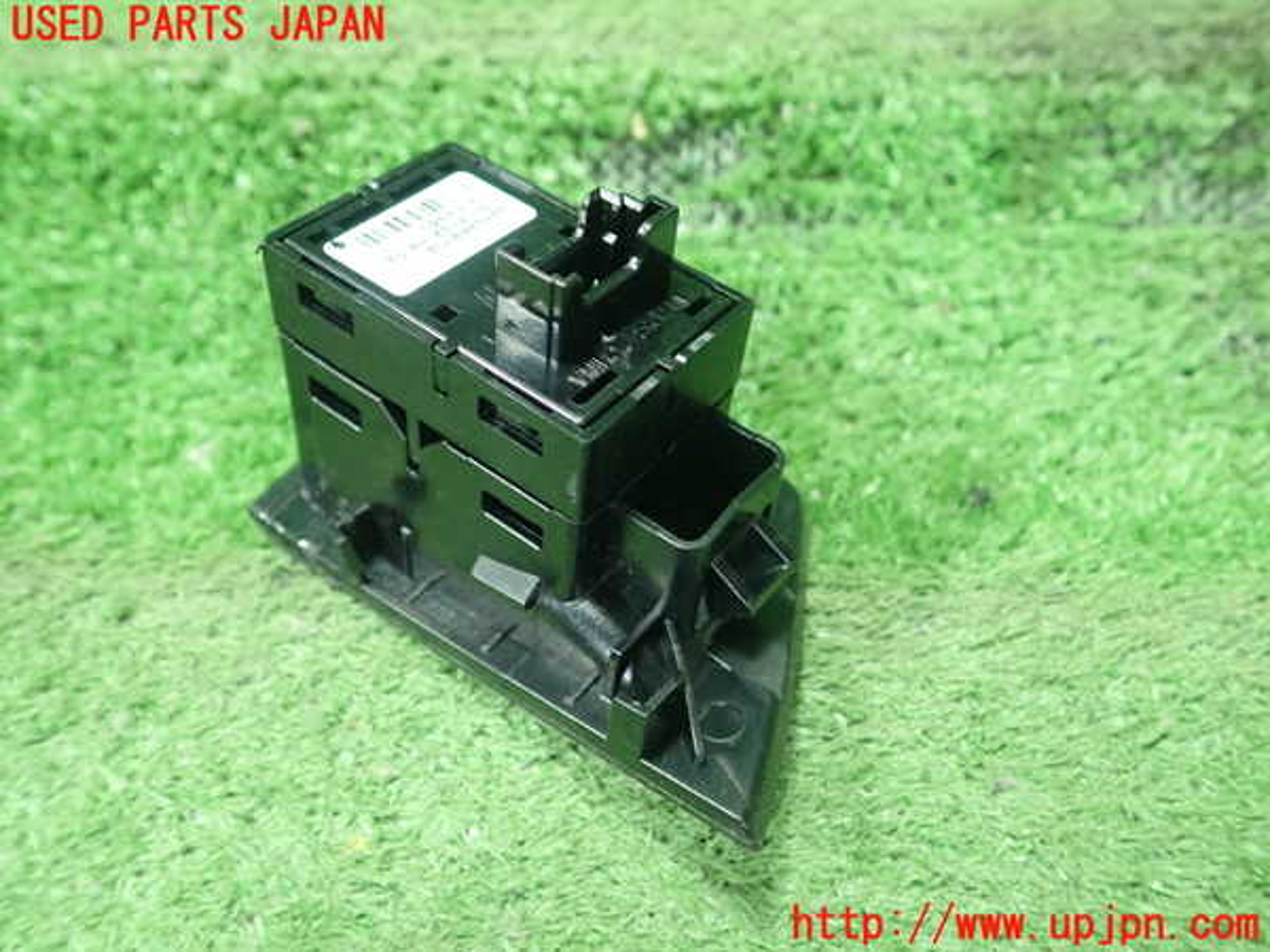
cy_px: 476
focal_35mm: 30
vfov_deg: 46.8
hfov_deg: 60.0
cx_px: 635
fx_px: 1101
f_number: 2.3
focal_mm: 5.5
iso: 800
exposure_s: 1/100
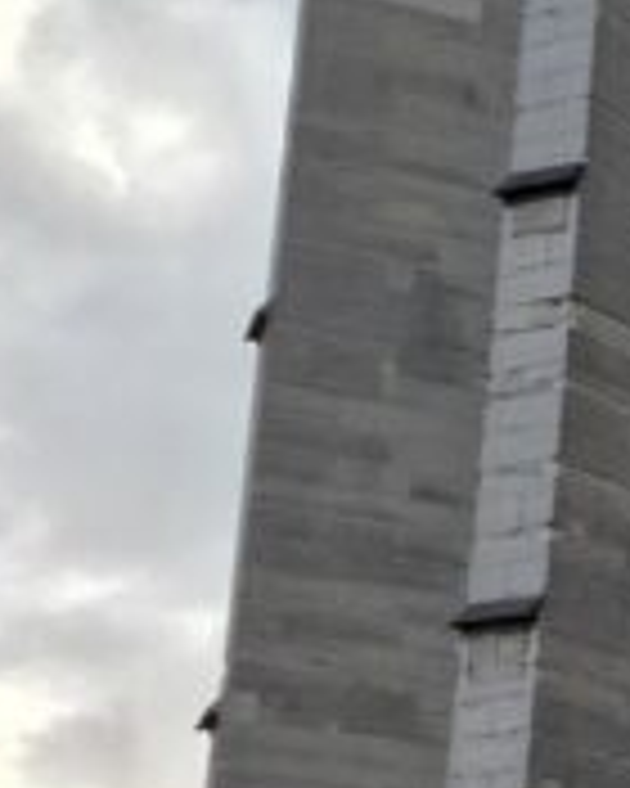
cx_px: 1598
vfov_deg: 14.5
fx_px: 3053
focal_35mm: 131
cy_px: 707
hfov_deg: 10.0
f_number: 1.8
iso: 50
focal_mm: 5.54
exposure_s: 1/669
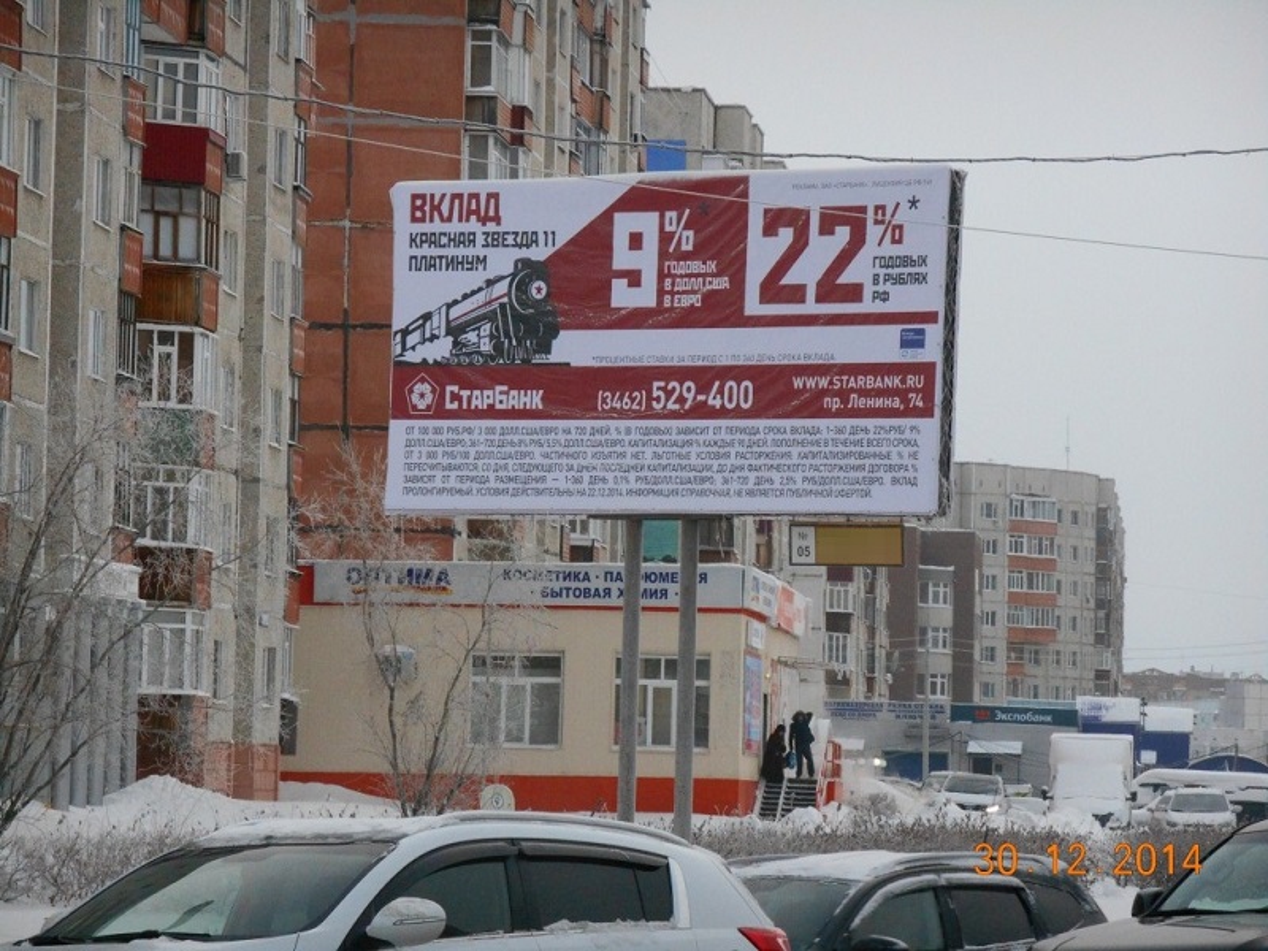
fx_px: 6667
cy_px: 476
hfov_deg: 10.9
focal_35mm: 182
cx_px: 634
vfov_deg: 8.2
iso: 450
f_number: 6.4
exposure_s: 1/250
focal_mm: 32.9
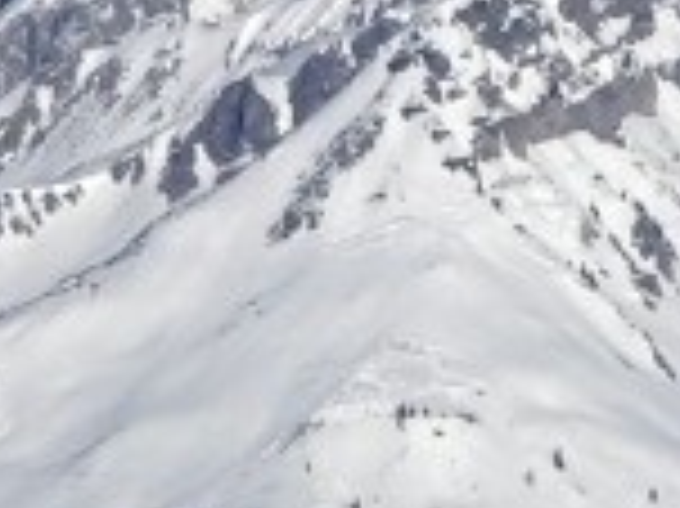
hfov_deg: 1.8
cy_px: -396
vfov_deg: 1.4
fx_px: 21179
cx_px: 1414
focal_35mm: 1079
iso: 80
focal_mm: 27.16
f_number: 5.6
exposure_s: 1/1000
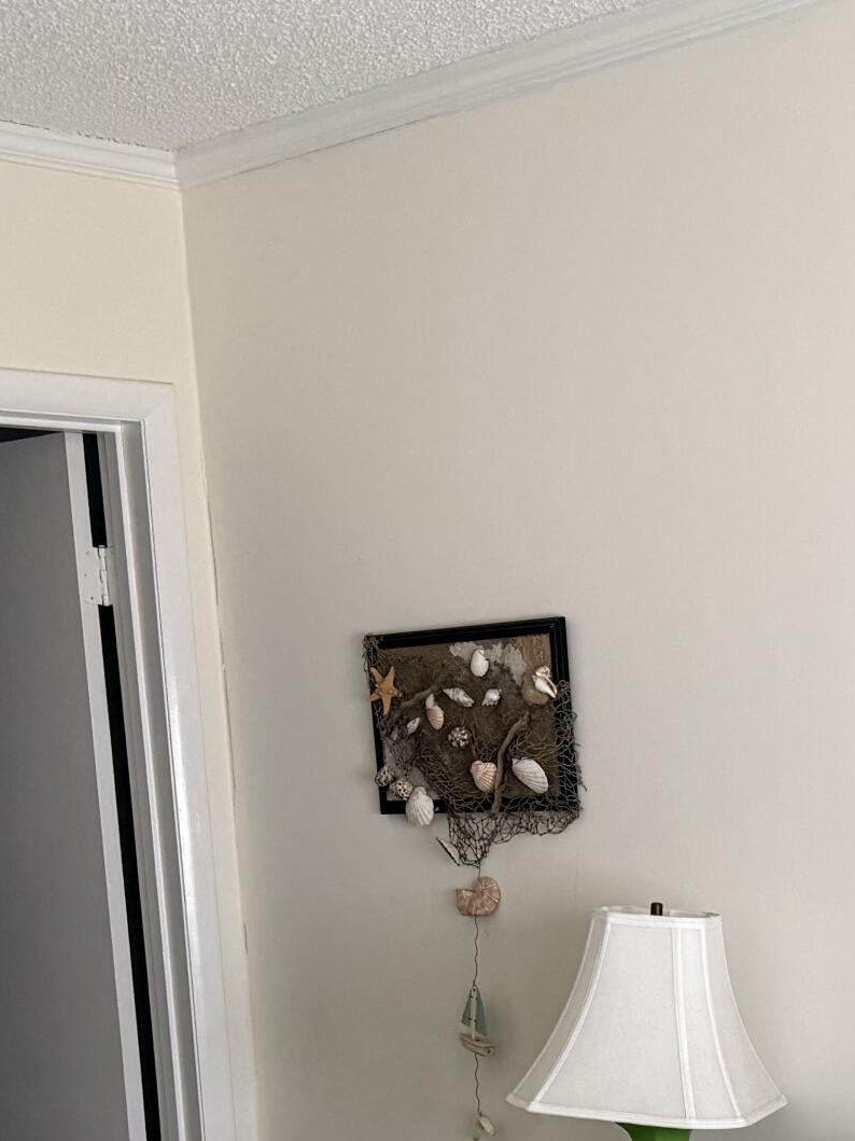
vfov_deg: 27.0
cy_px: 1135
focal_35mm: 68
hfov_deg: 21.3
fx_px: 2240
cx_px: 710
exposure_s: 1/60
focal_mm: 6.76
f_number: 1.78
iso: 400
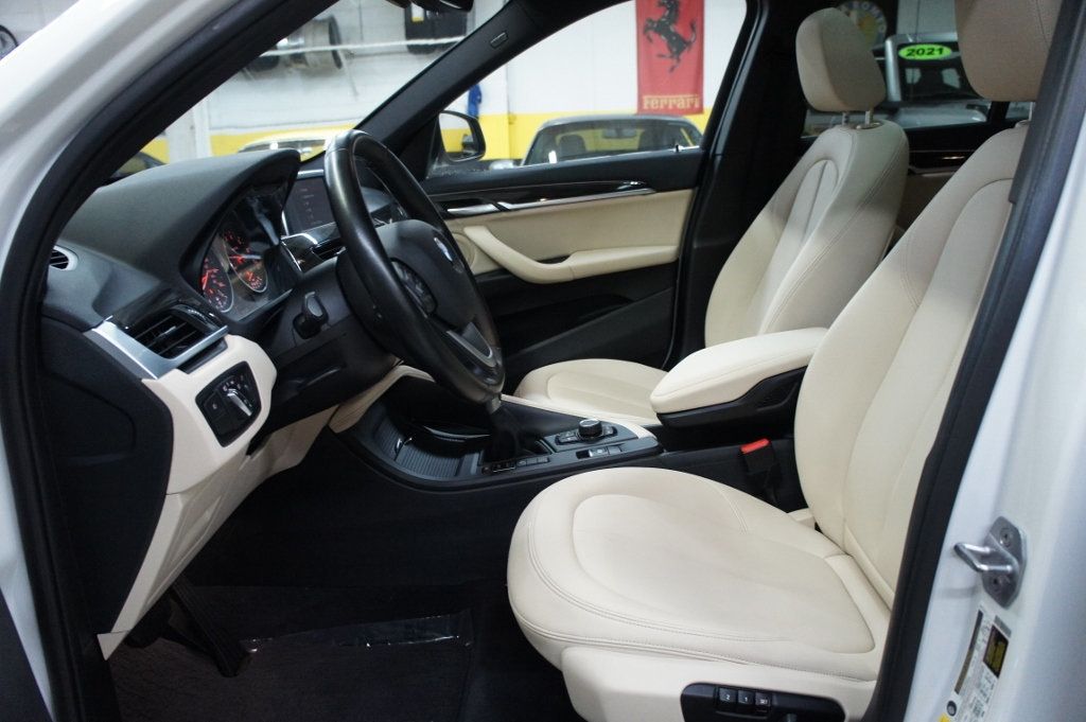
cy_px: 361
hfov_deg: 67.4
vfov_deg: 47.9
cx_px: 543
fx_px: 814
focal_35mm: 27
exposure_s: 1/80
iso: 1600
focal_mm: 18
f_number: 3.5
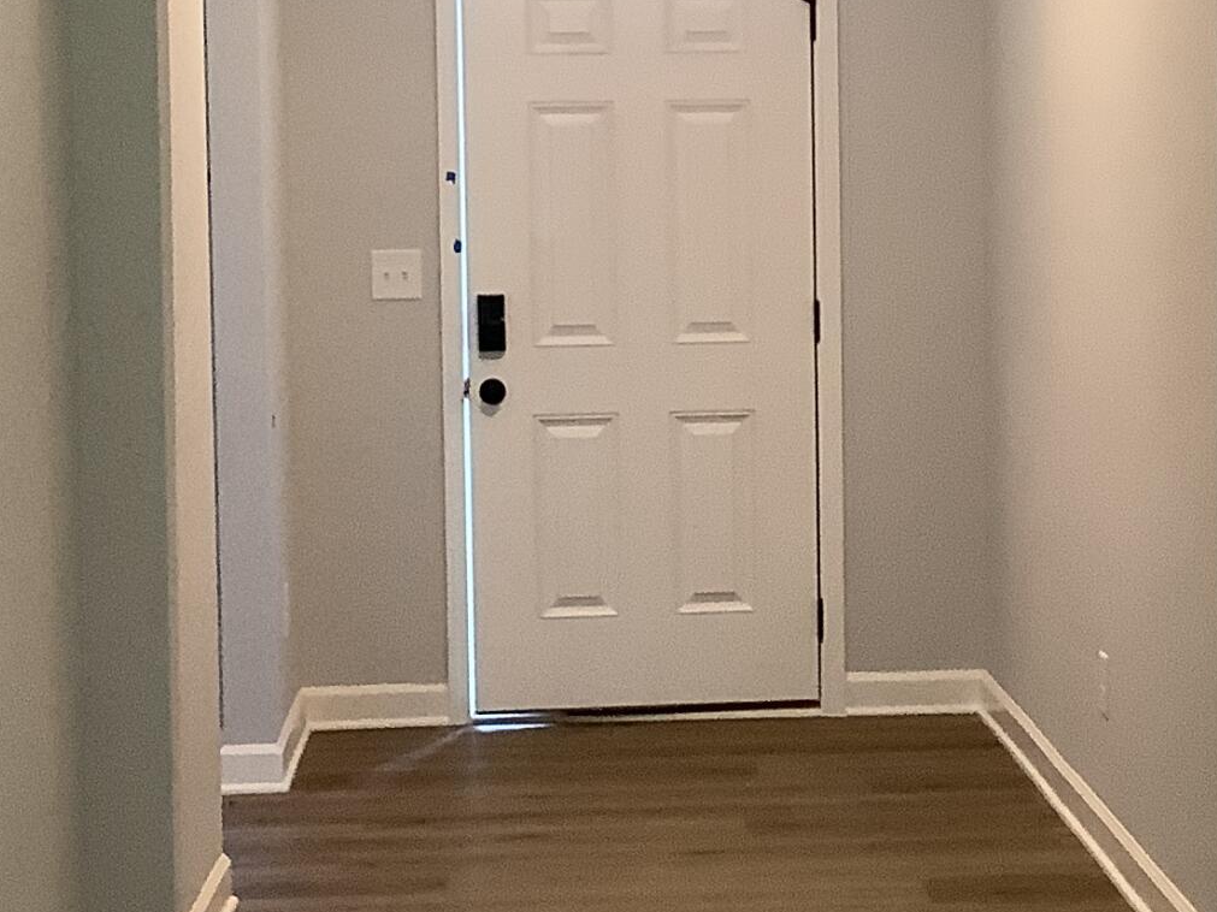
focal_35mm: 92
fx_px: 3234
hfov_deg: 21.2
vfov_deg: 16.0
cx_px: 796
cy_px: 359
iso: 200
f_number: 2.4
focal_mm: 3.3
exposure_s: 1/50
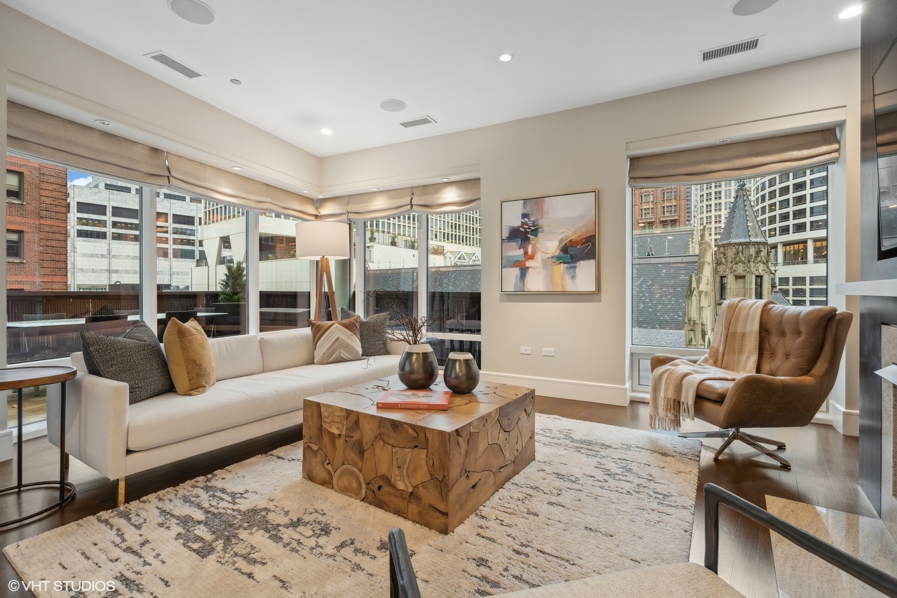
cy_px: 299
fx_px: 399
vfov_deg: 73.7
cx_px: 448
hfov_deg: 96.7
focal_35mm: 16
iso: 320
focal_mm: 16
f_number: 7.1
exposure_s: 1/8
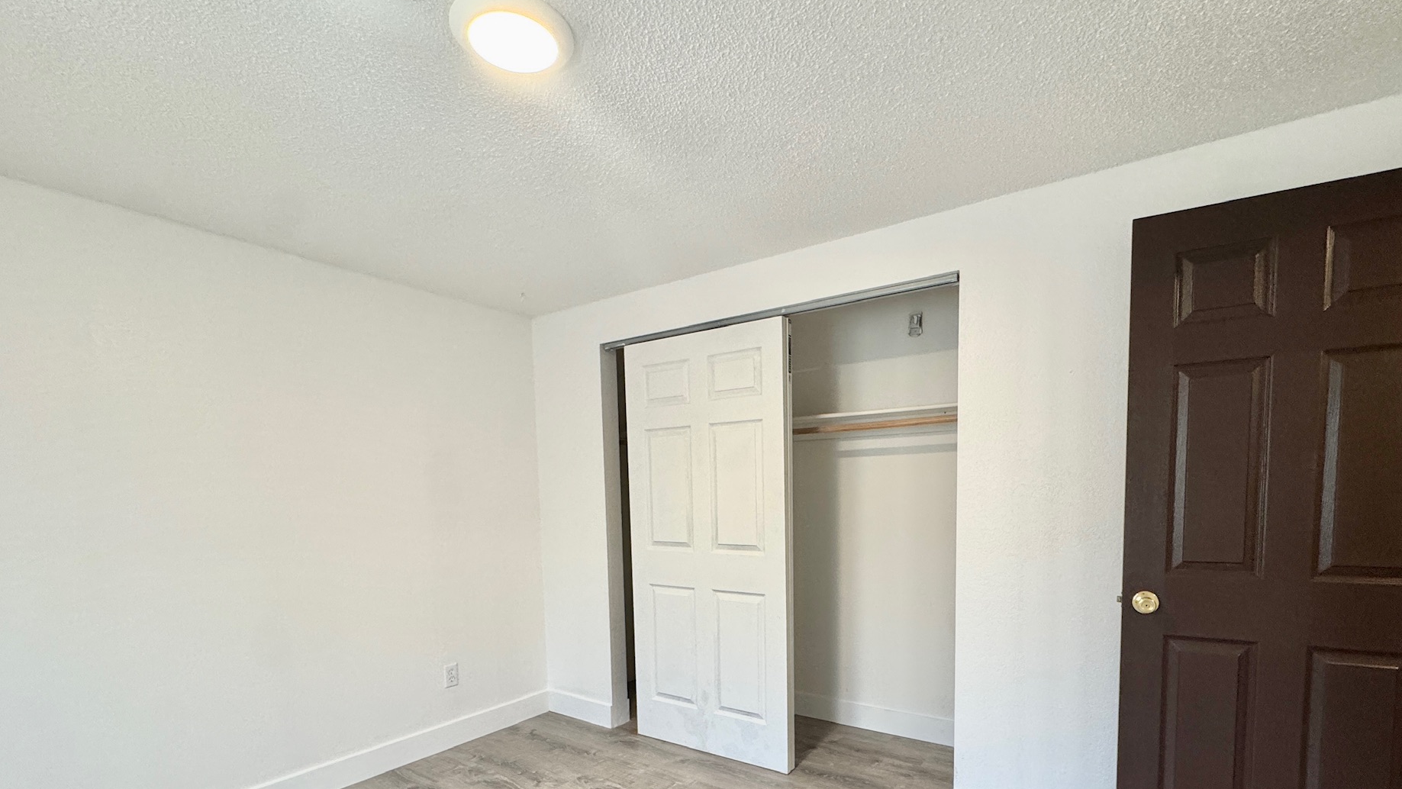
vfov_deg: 62.0
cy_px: 543
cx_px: 733
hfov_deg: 95.9
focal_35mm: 17
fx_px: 632
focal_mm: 2.22
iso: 250
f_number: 2.2
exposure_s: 1/120
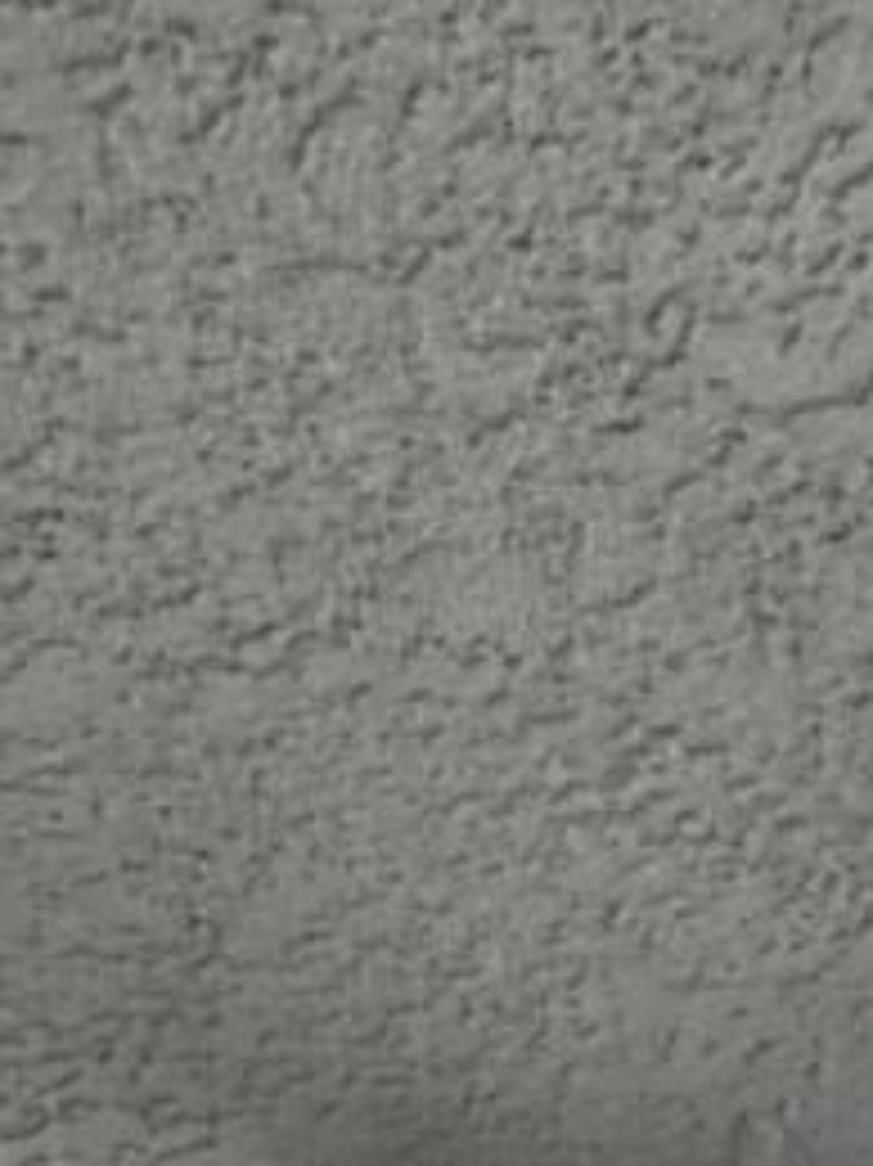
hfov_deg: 13.6
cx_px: 702
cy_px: 3872
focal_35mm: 108
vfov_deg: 10.1
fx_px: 3635
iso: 100
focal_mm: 2.22
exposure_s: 1/120
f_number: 2.2
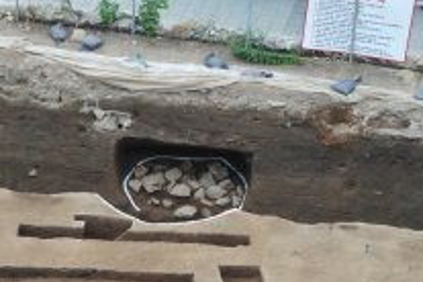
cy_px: 254
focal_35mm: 135
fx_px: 1586
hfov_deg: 14.7
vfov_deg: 10.1
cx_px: -88
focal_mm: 32
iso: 100
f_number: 4.5
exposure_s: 1/125
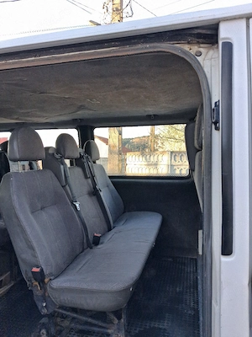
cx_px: 126
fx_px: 262
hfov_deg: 51.4
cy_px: 168
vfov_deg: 65.3
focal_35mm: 27
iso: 50
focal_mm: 4
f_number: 1.8
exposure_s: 1/100
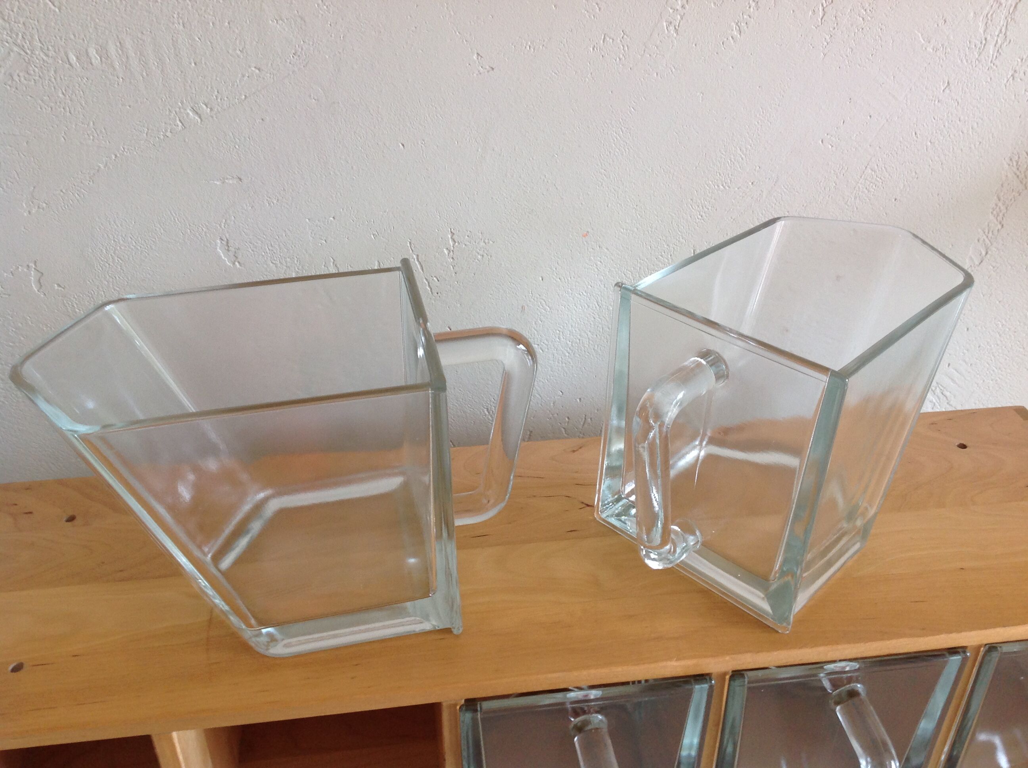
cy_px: 384
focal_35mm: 35
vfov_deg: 40.6
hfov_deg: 52.7
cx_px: 514
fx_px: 1038
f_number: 2.4
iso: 80
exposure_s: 1/15
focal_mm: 4.28
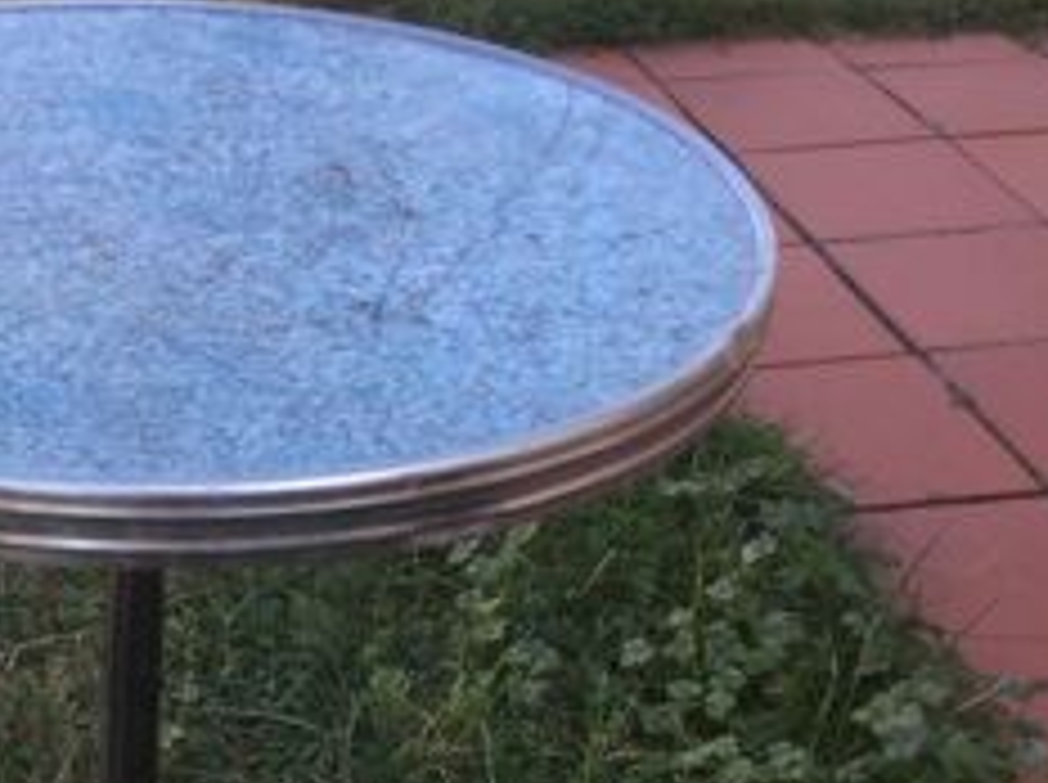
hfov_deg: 29.3
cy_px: 760
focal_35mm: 64
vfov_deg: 22.1
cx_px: 135
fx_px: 1935
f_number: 2.4
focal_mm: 3.3
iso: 25
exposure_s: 1/212
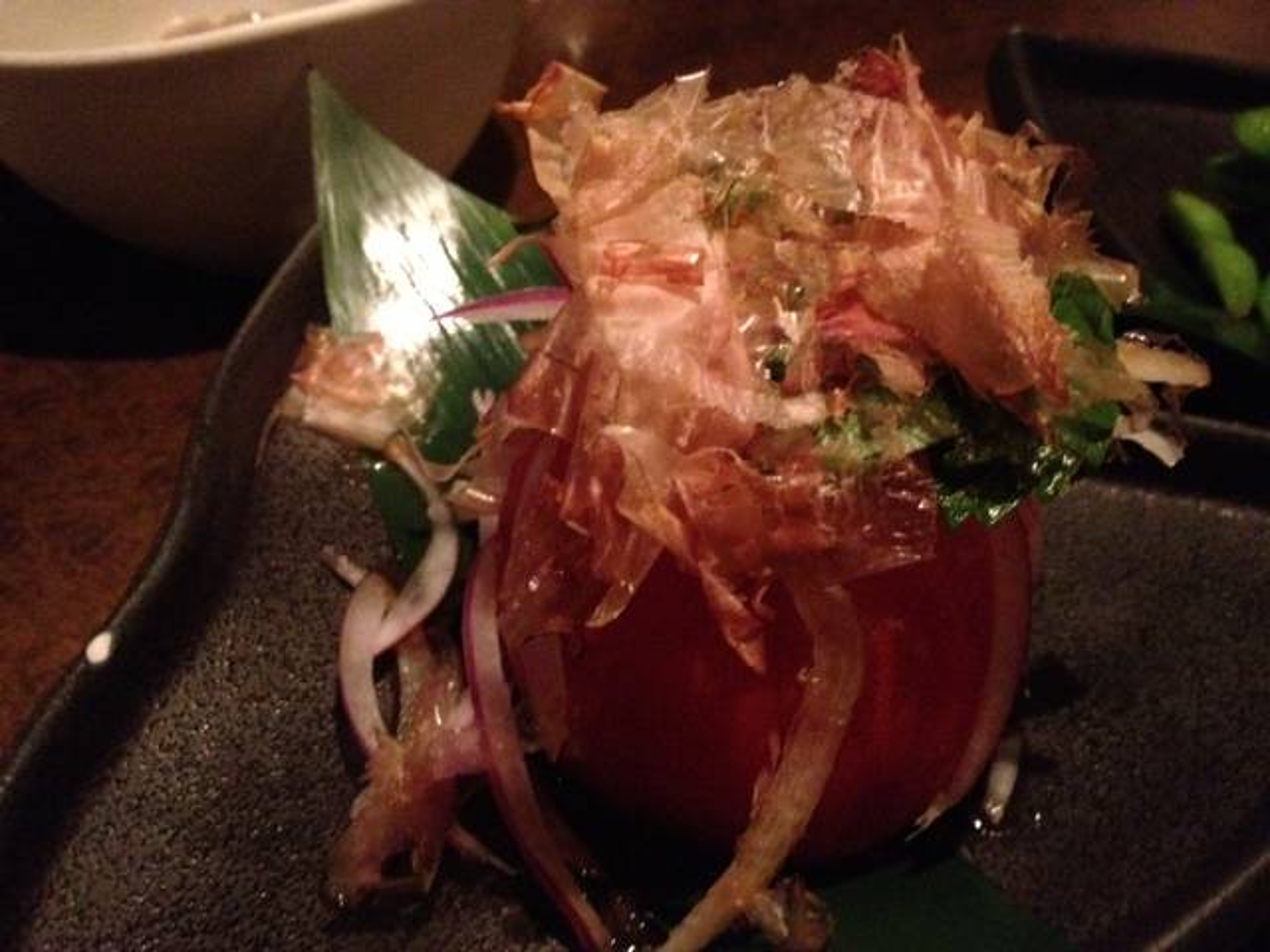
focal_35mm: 35
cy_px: 476
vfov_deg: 40.7
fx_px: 1284
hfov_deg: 52.6
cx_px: 635
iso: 800
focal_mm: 4.28
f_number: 2.4
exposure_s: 1/15
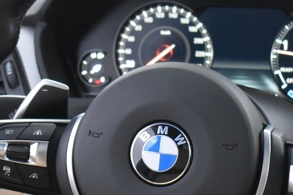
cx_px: 179
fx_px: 1082
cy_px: 161
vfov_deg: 10.3
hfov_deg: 15.4
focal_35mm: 133
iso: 3200
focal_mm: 28
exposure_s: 1/20
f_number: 4.2
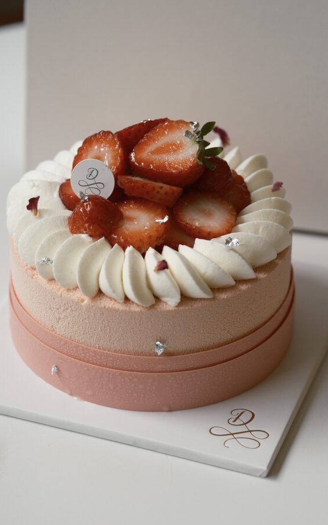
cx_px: 155
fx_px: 1230
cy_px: 262
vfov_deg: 24.1
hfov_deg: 15.2
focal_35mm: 86
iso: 800
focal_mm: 56
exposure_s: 1/750
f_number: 2.8
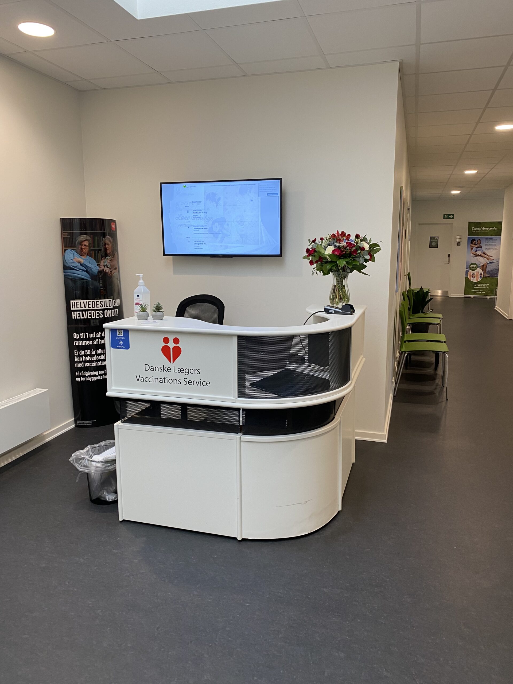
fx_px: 514
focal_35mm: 26
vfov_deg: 67.3
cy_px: 342
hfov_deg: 53.1
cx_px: 256
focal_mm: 4.25
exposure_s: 1/50
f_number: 1.8
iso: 64
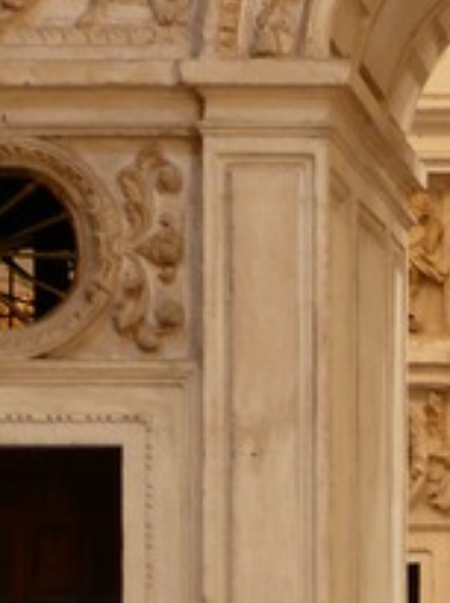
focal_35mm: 337
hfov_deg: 4.4
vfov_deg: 5.9
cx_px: 709
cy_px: 577
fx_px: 5860
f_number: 3.2
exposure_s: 1/5
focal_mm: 19.4
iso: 200
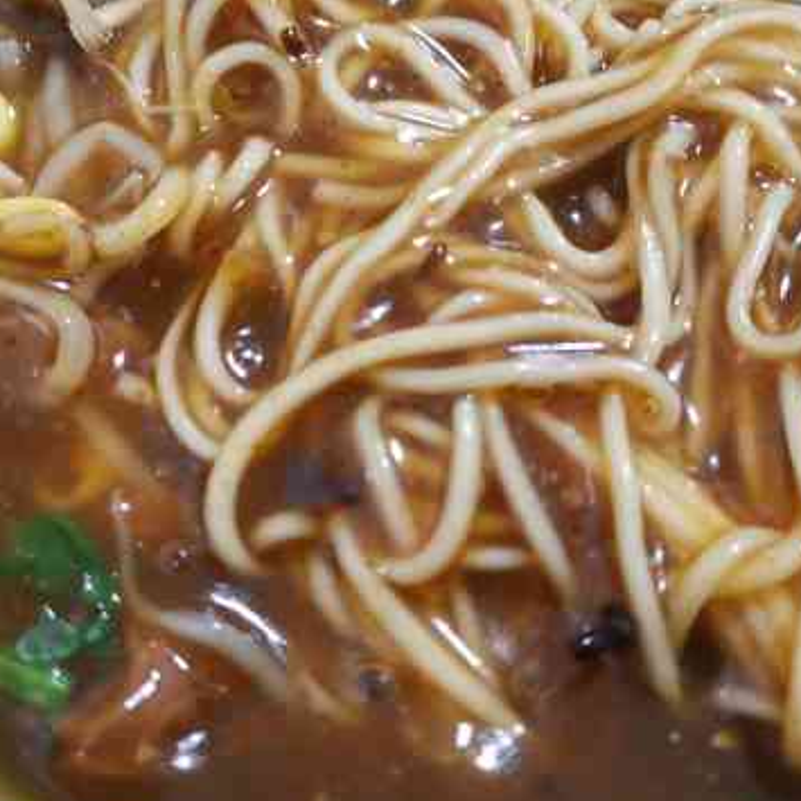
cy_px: 373
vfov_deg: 36.0
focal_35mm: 47
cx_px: 463
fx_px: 1230
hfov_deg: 36.0
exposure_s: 1/25
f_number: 1.8
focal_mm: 5.4
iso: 500
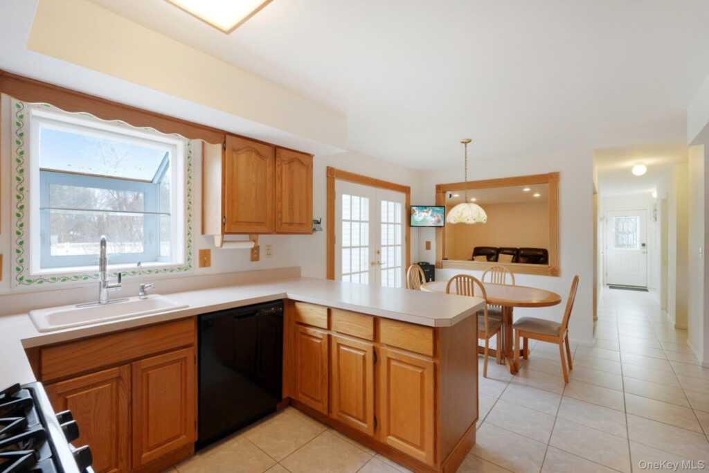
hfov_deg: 96.7
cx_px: 354
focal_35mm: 16
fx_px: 315
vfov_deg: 73.8
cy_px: 236
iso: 400
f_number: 8
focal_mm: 16
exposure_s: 1/5
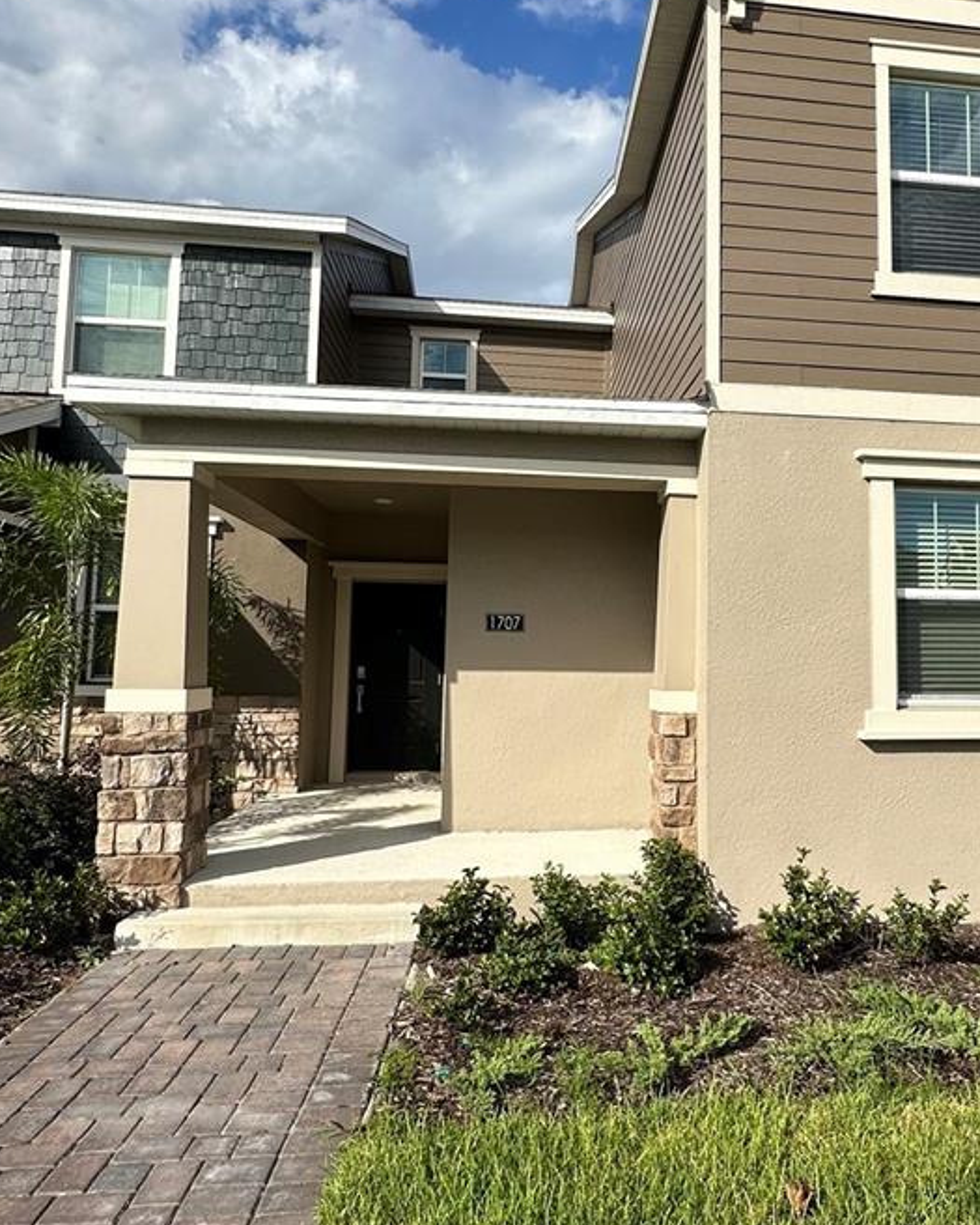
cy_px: 584
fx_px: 906
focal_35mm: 25
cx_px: 631
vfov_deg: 68.1
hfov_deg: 55.9
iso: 40
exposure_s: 1/2053
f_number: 2.2
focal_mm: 2.22
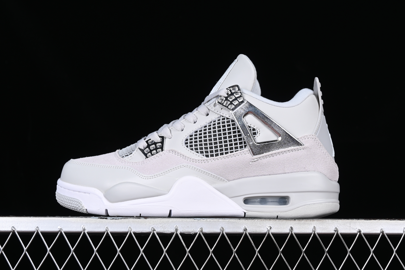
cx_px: 202
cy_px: 135
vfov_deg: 18.2
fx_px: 844
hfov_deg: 27.0
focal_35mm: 75
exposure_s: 1/80
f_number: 8
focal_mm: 50
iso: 160
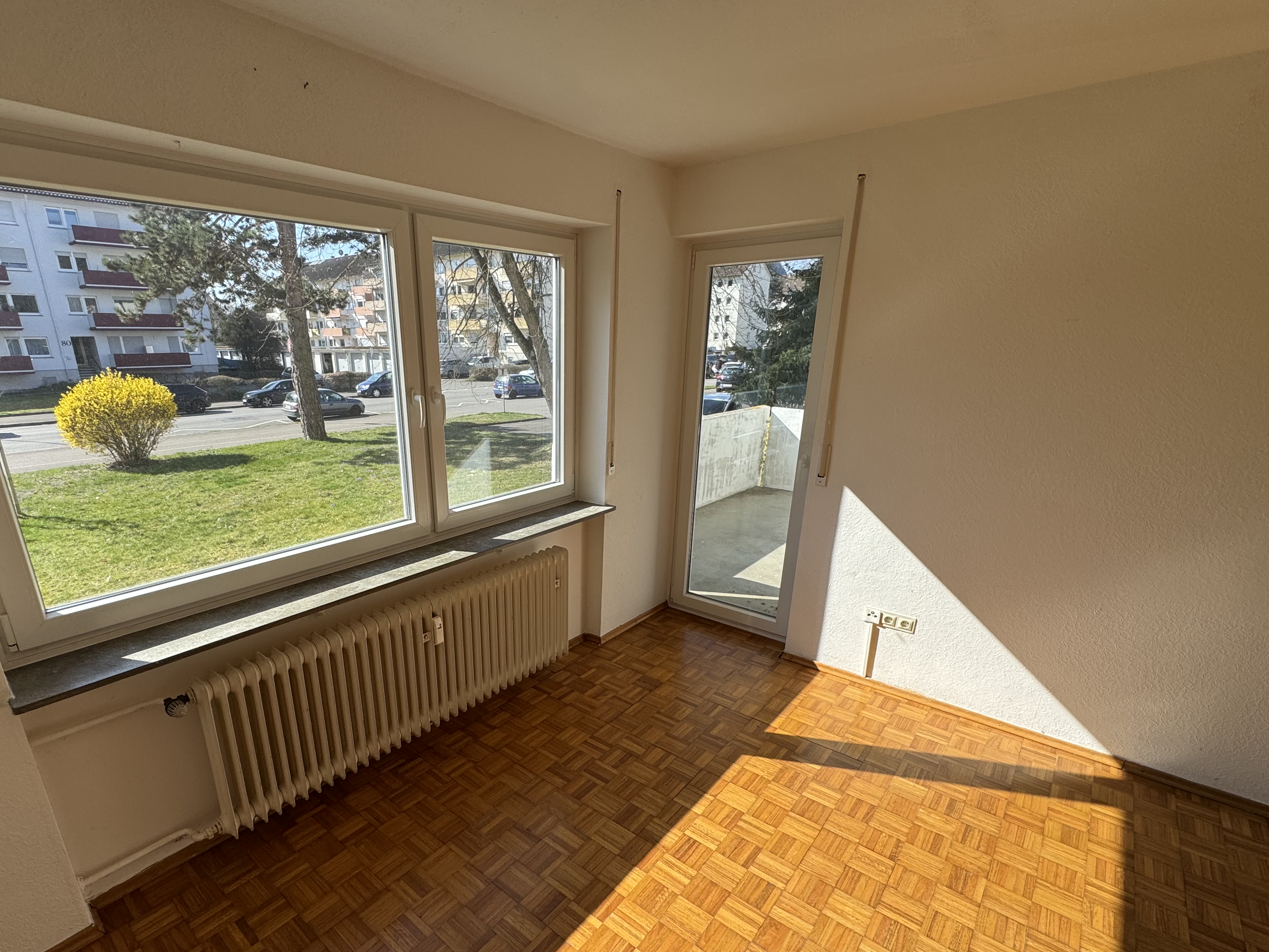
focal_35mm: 17
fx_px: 623
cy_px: 559
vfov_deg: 74.1
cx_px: 545
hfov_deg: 90.4
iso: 50
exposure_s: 1/615
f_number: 2.2
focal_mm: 2.22
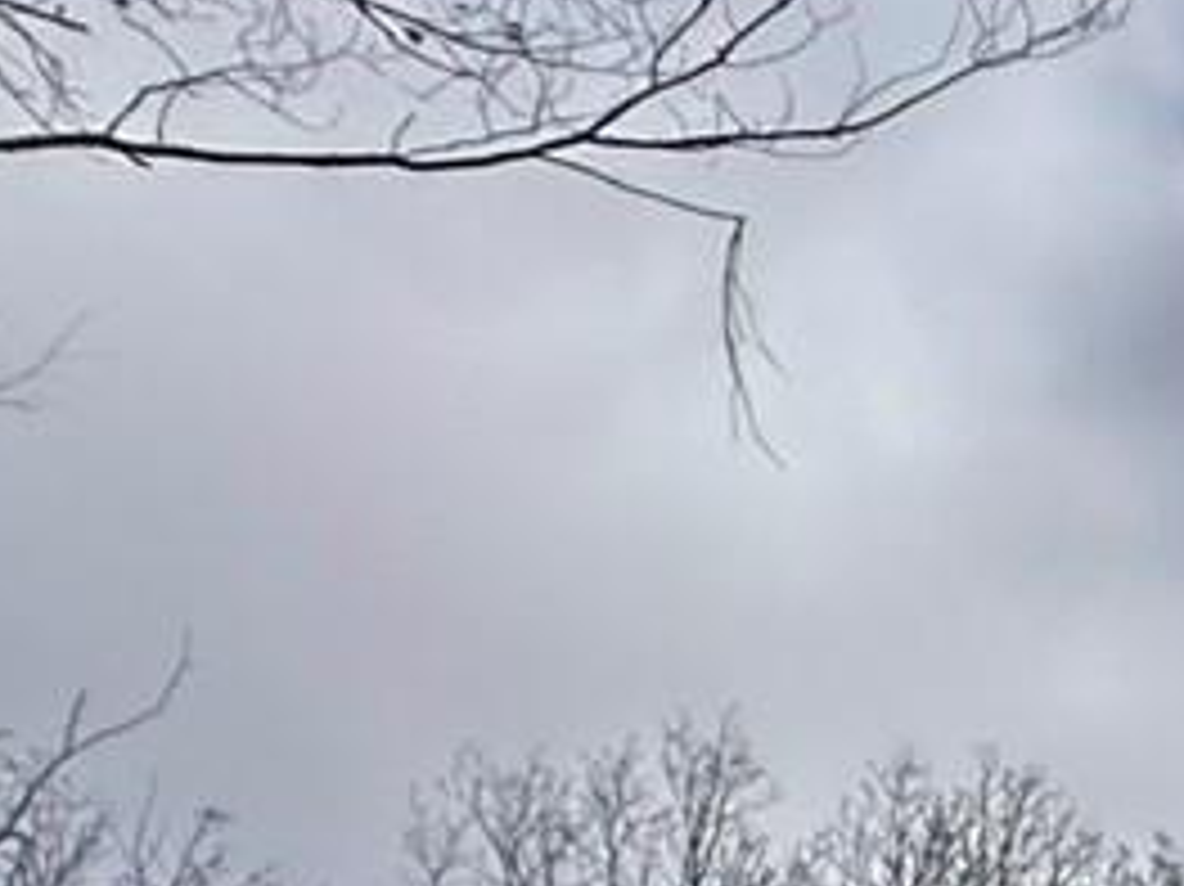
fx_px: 3727
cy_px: 2451
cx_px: 3903
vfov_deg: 10.6
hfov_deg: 10.2
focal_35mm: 109
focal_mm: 2.22
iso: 50
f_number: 2.2
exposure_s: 1/2500
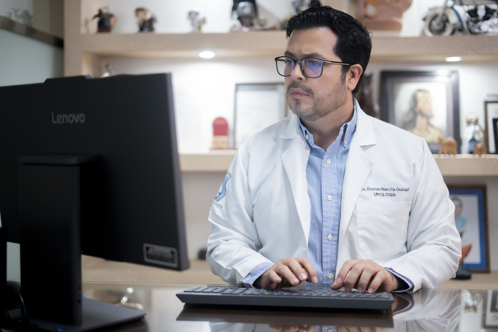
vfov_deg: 27.0
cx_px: 249
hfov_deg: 39.6
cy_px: 166
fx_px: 692
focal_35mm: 50
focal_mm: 50
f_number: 1.8
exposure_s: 1/640
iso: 3200
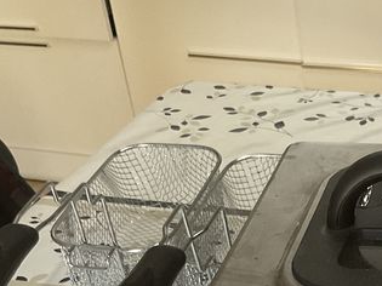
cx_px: 383
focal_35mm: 92
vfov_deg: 15.2
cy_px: 394
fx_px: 1015
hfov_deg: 20.6
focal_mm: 3
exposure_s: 1/109
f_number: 1.8
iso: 64
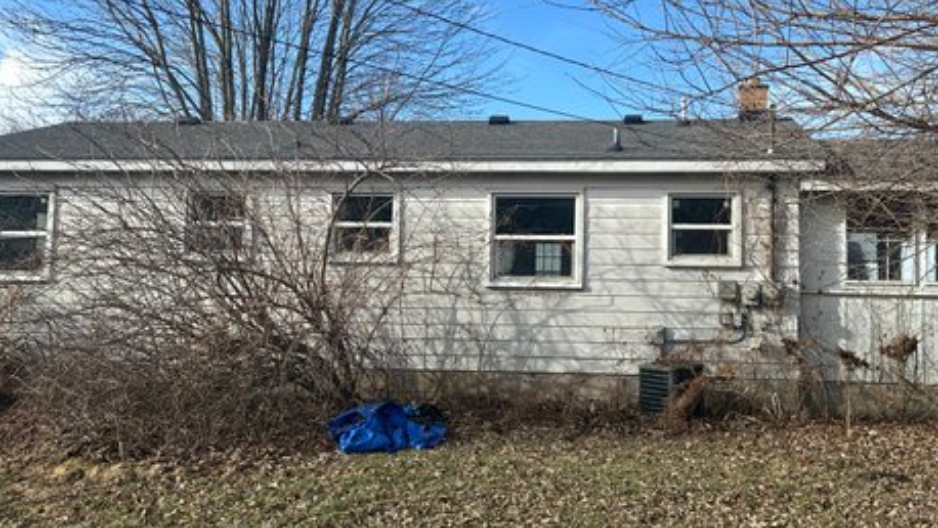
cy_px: 243
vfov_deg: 32.9
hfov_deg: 54.6
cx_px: 591
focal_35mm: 36
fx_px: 896
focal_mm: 6.86
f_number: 1.78
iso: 80
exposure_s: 1/2525
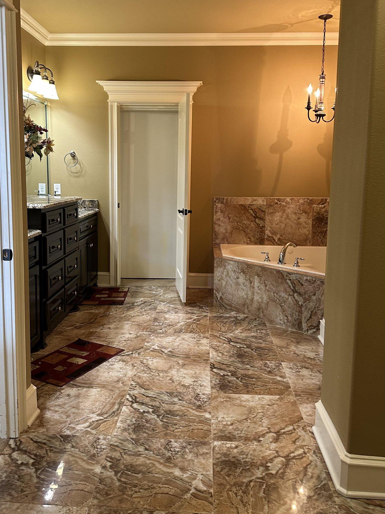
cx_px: 182
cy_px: 228
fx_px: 460
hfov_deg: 45.4
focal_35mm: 31
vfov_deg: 58.2
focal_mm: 6.86
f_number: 1.78
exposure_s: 1/60
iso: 200
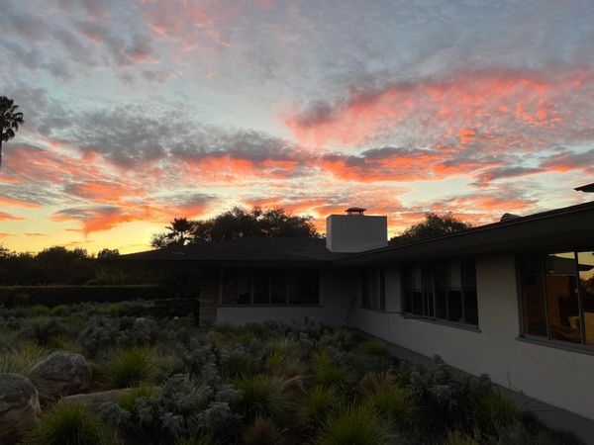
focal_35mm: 26
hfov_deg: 67.3
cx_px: 297
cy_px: 222
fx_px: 446
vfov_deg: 53.1
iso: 50
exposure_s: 1/121
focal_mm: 4.2
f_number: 1.6
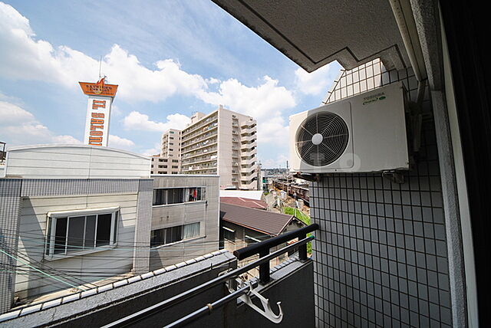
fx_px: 164
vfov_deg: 90.1
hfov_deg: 112.6
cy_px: 164
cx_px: 246
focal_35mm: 12
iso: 200
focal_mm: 8
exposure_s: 1/250
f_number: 10
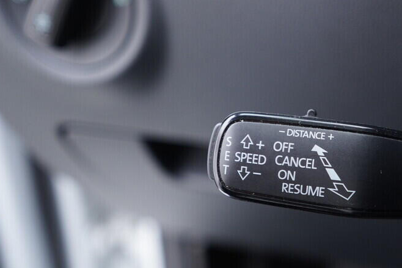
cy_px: 139
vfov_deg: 24.2
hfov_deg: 35.0
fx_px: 625
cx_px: 289
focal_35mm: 56
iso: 320
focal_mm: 24
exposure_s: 1/40
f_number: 2.8
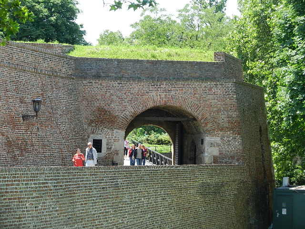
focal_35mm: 123
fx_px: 1084
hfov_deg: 16.0
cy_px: 114
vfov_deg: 12.0
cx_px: 152
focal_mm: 22.2
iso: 180
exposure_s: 1/250
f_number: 5.1
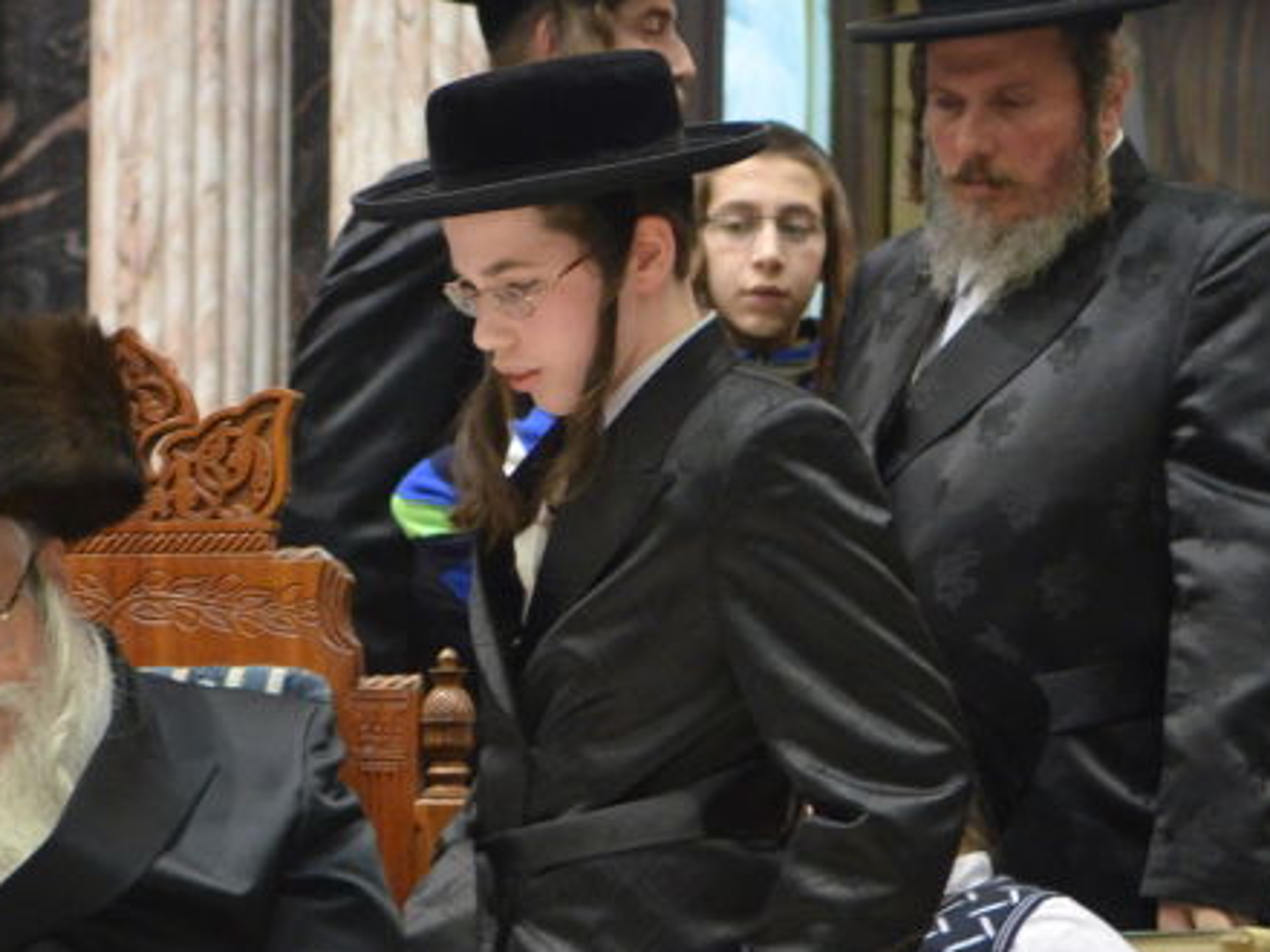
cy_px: 744
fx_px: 6755
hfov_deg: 10.6
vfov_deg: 8.1
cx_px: -32
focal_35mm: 184
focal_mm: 55
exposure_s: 1/125
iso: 2500
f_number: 3.2
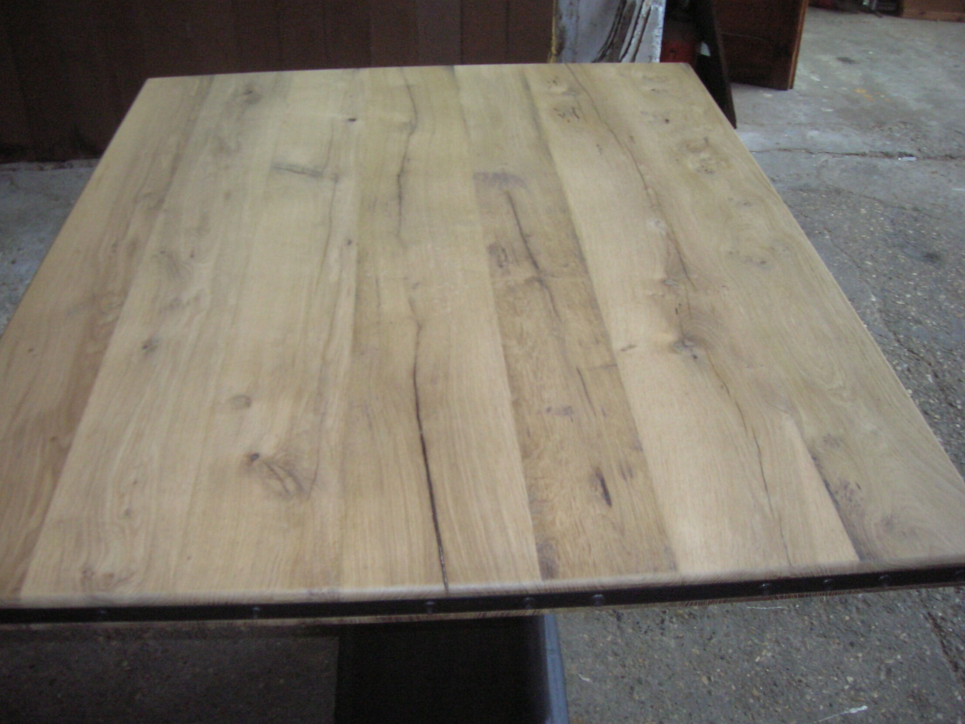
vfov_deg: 40.7
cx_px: 470
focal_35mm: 35
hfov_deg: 52.6
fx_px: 976
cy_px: 364
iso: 200
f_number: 2.9
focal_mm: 5.7
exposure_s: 1/11.2
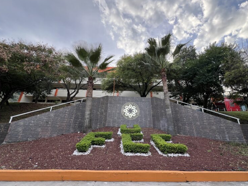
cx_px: 130
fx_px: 100
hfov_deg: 102.0
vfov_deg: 85.6
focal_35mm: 14
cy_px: 96
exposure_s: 1/222
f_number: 1.8
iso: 32
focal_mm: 1.57
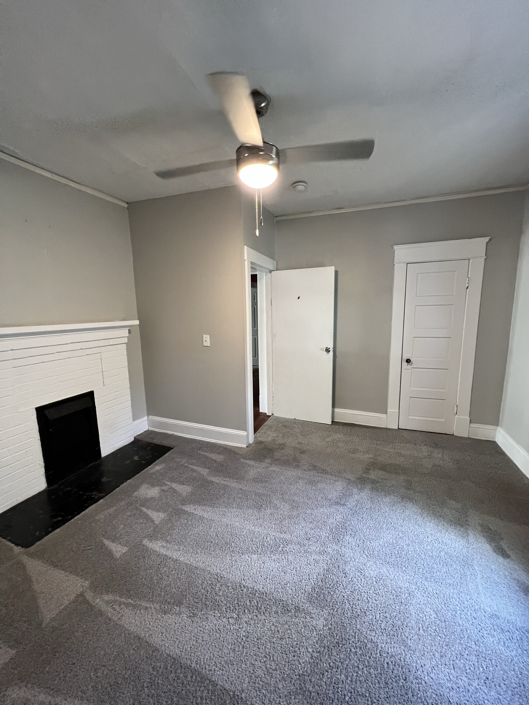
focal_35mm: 13
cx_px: 264
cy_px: 352
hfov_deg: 89.9
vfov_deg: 106.2
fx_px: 265
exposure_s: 1/60
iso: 320
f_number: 1.8
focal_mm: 1.57
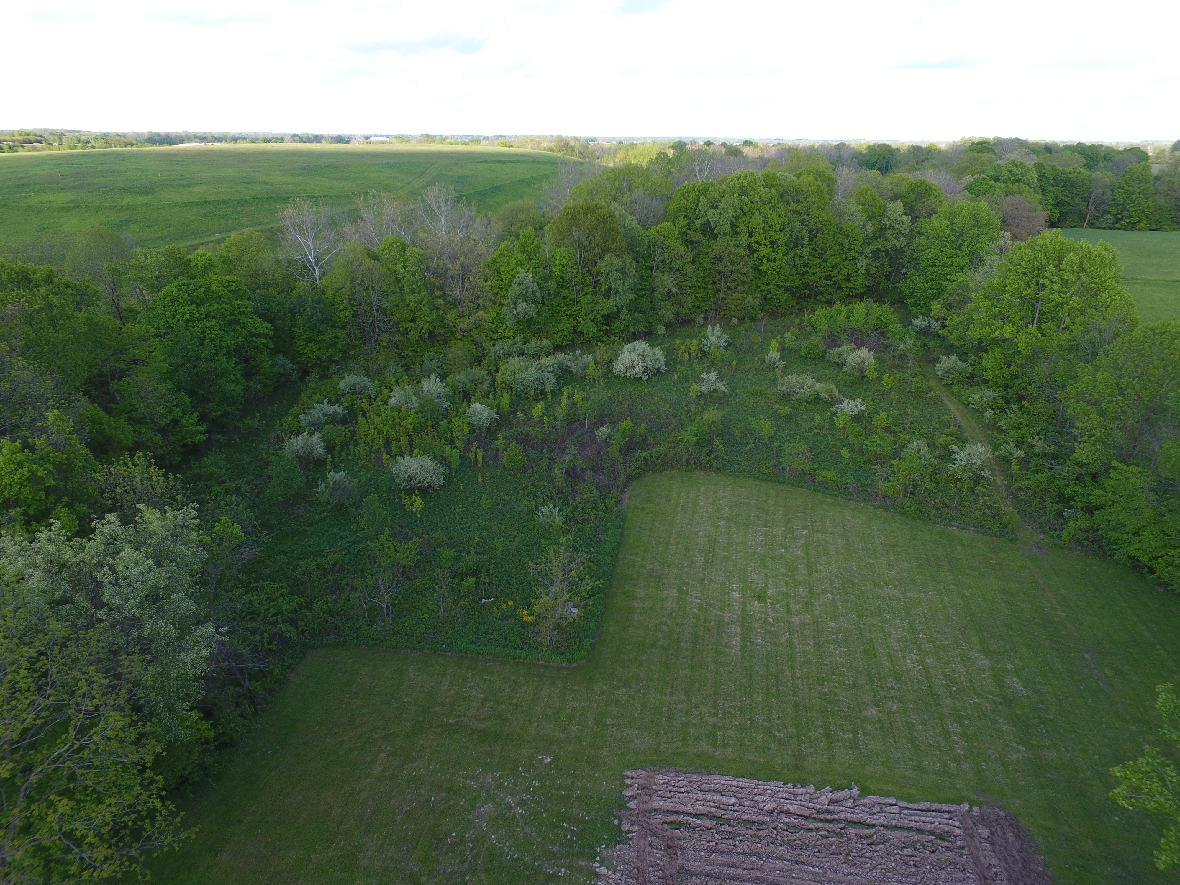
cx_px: 590
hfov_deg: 81.7
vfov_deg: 66.0
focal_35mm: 20
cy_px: 442
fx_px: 682
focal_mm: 3.61
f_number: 2.8
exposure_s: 1/214
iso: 100
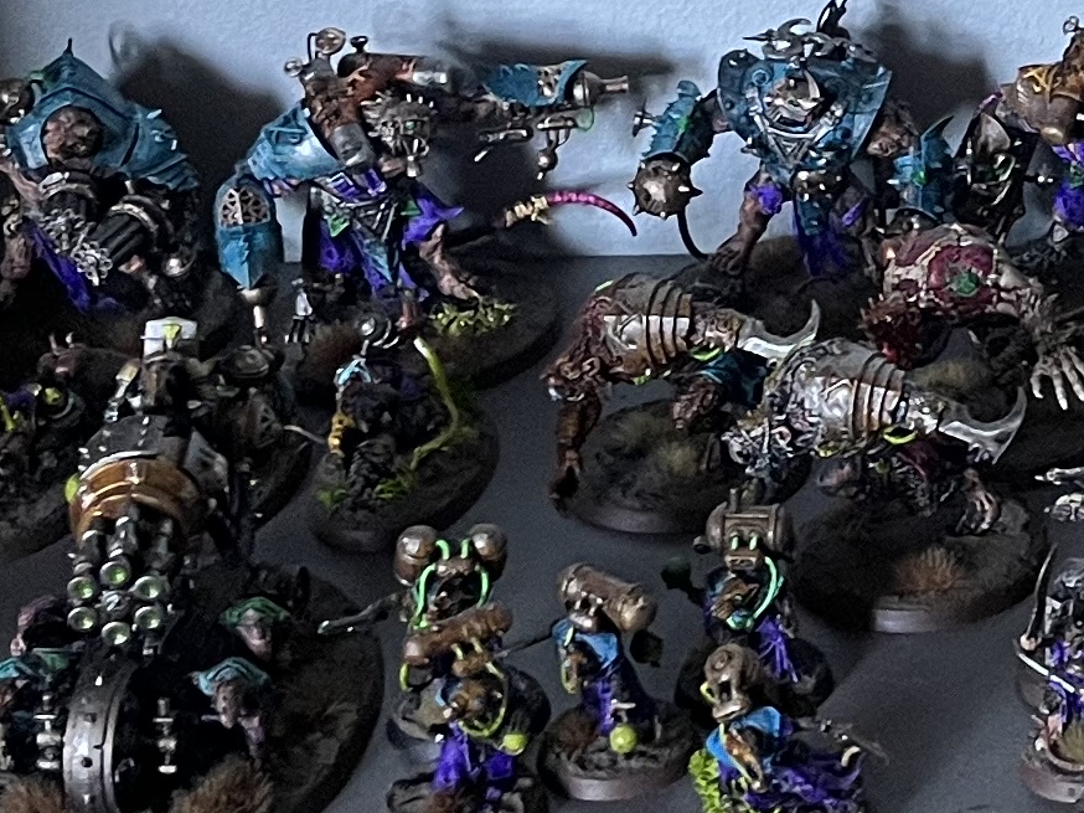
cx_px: 1408
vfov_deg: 12.2
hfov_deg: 15.6
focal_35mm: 120
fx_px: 3757
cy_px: -36
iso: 160
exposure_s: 1/60
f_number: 1.6
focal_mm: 5.1
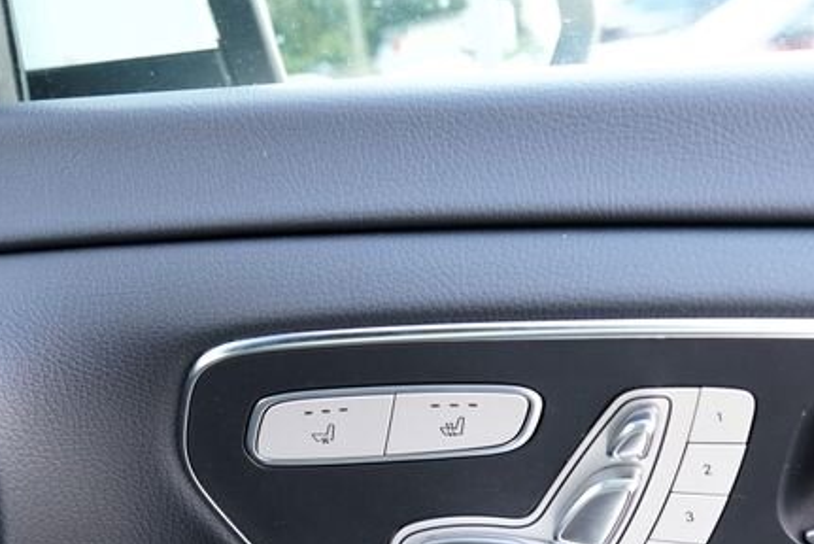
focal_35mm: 57
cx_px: 544
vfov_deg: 22.2
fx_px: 1290
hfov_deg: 34.7
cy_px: 638
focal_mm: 24
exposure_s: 1/60
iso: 320
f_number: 4
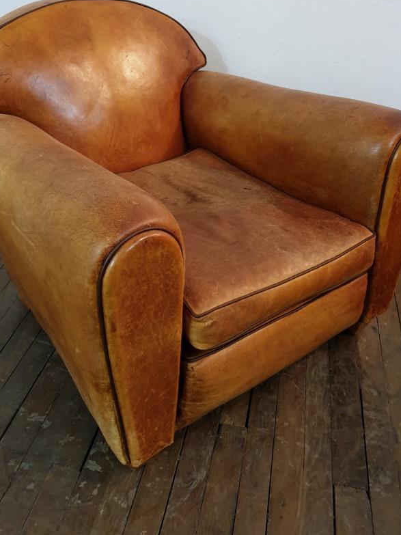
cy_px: 230
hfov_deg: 41.8
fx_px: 525
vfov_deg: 53.8
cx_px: 186
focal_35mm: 34
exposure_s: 1/20
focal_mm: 4.3
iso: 320
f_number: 1.5
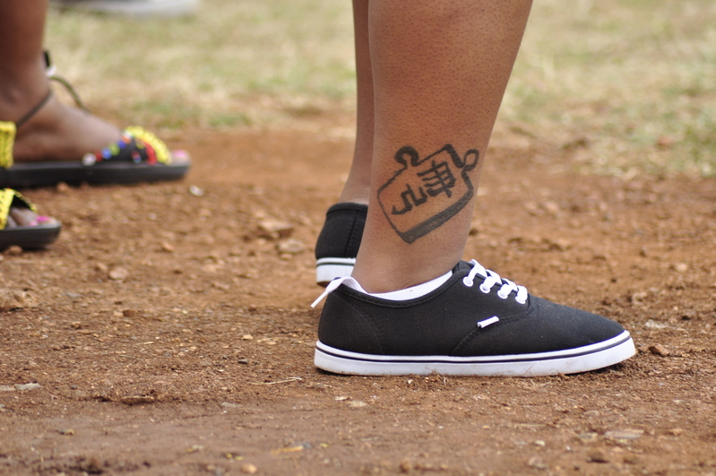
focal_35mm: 278
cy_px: 238
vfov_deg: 4.9
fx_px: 5513
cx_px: 358
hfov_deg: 7.4
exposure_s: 1/250
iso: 500
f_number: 5
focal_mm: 185
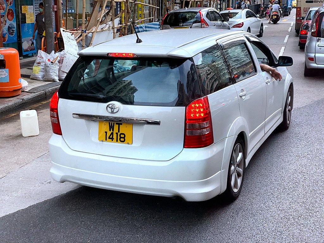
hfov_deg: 36.8
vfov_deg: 28.0
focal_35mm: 52
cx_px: 162
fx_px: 487
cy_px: 122
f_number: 2.4
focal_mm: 6
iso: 100
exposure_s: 1/122
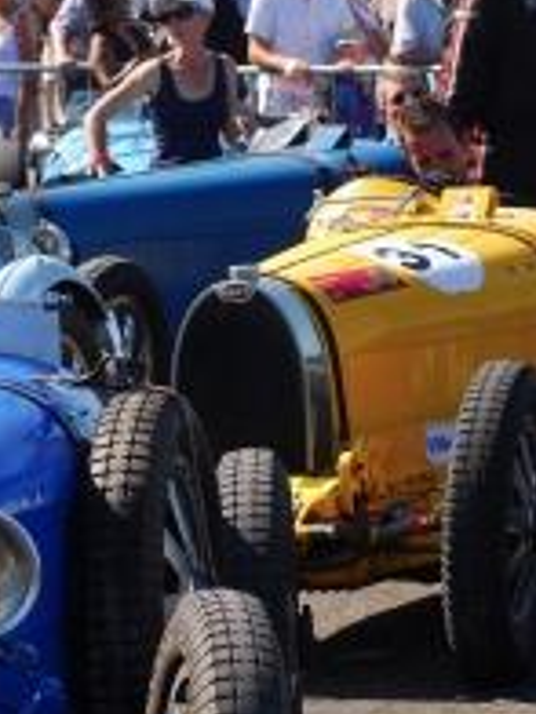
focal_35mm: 264
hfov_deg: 5.6
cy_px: 404
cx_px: 135
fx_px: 5450
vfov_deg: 7.5
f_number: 8
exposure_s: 1/200
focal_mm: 80
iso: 200
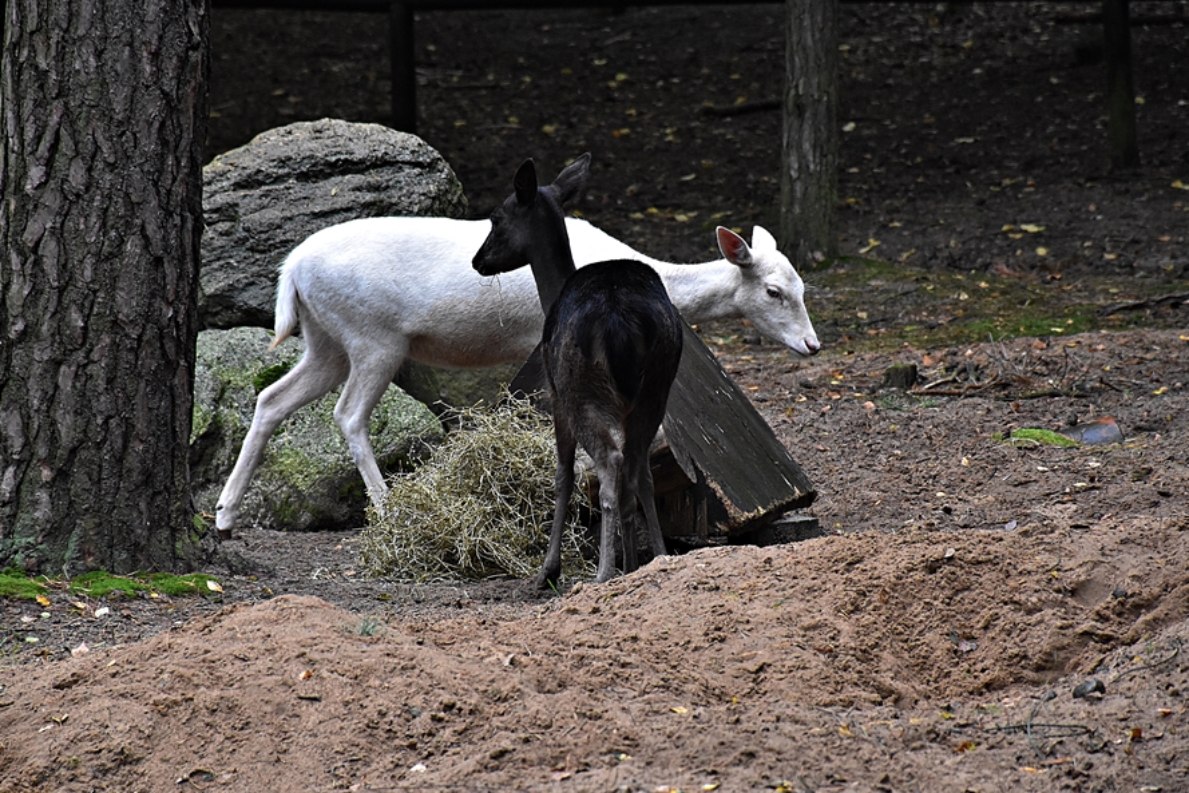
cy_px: 383
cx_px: 592
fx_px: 7993
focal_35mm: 242
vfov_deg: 5.7
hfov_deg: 8.5
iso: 2800
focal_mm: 140
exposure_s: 1/500
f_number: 5.6
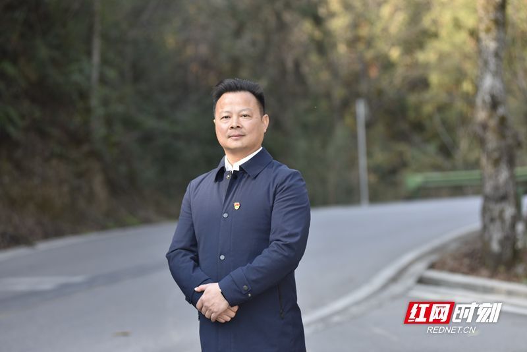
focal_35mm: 100
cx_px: 264
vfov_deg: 13.7
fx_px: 1464
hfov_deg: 20.4
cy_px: 176
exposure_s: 1/250
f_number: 3.2
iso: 80
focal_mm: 100
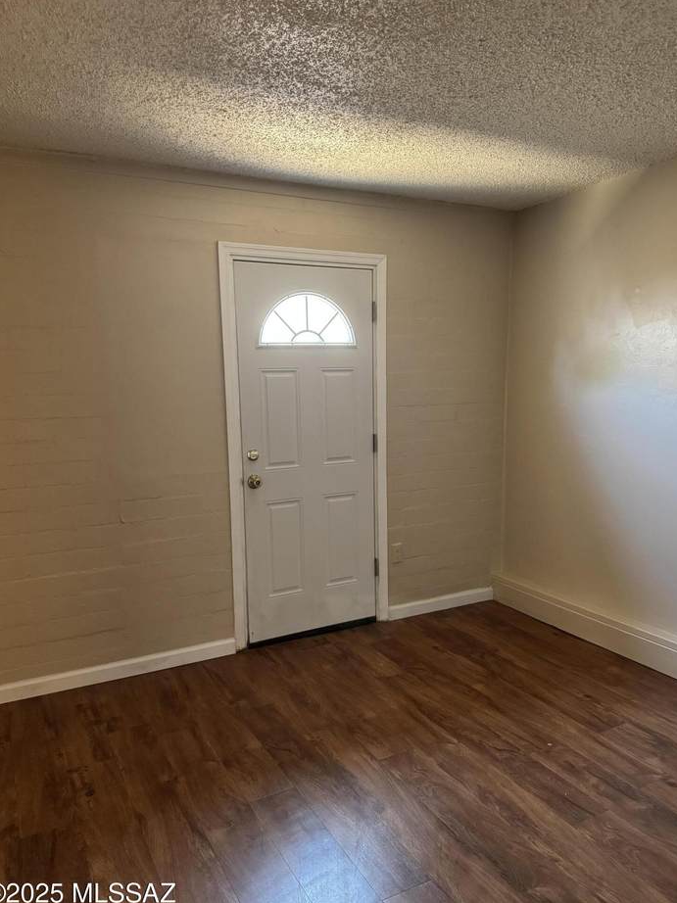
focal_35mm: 25
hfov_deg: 54.9
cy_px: 466
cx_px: 336
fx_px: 652
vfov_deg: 69.4
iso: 800
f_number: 1.78
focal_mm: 6.76
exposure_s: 1/60
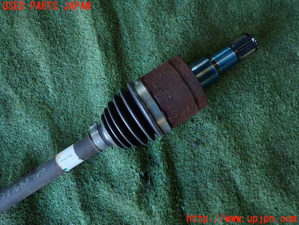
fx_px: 216
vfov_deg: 54.9
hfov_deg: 69.4
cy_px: 112
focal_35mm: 25
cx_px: 150
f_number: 2
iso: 200
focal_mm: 4.5
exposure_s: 1/50
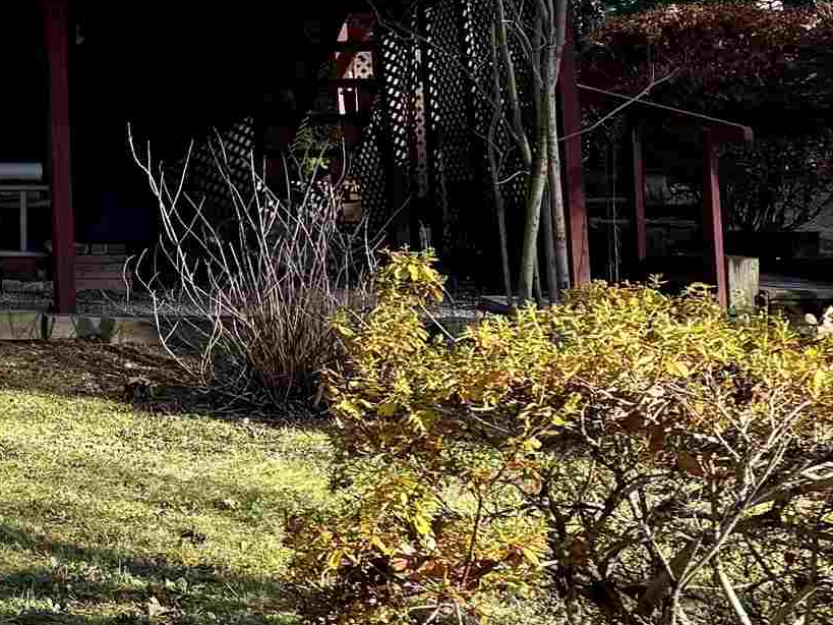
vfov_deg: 16.2
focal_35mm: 90
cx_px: -485
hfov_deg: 18.7
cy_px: 61
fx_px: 2165
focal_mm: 6.76
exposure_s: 1/1060
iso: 100
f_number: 1.78
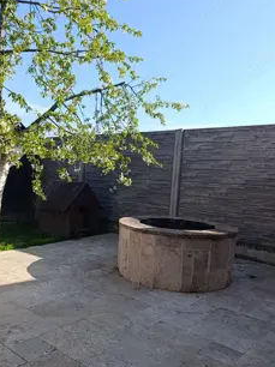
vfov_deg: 60.0
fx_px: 318
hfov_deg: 46.5
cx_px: 110
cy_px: 194
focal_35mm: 30
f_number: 1.6
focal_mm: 6.14
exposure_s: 1/365
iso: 50
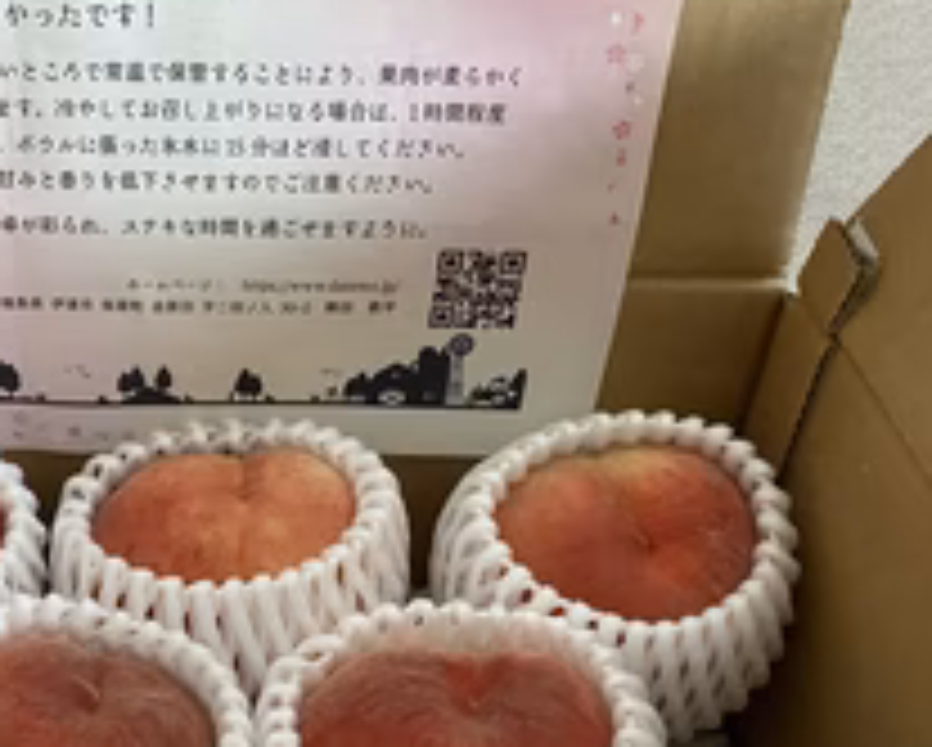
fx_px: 1353
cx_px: 194
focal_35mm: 49
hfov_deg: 36.8
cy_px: 608
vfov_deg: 30.1
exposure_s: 1/60
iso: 320
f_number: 1.8
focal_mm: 4.25
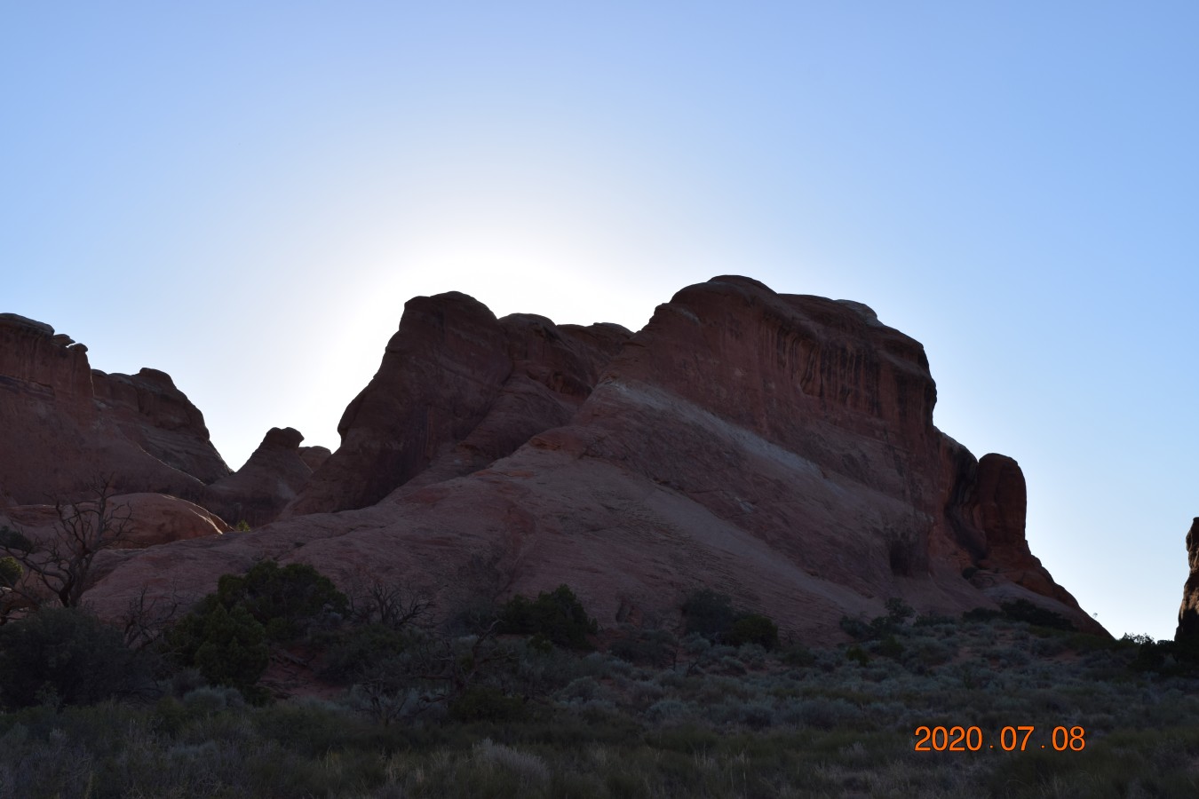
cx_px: 600
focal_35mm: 48
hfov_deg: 41.1
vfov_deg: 28.1
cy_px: 400
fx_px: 1599
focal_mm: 32
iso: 100
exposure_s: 1/200
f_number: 9
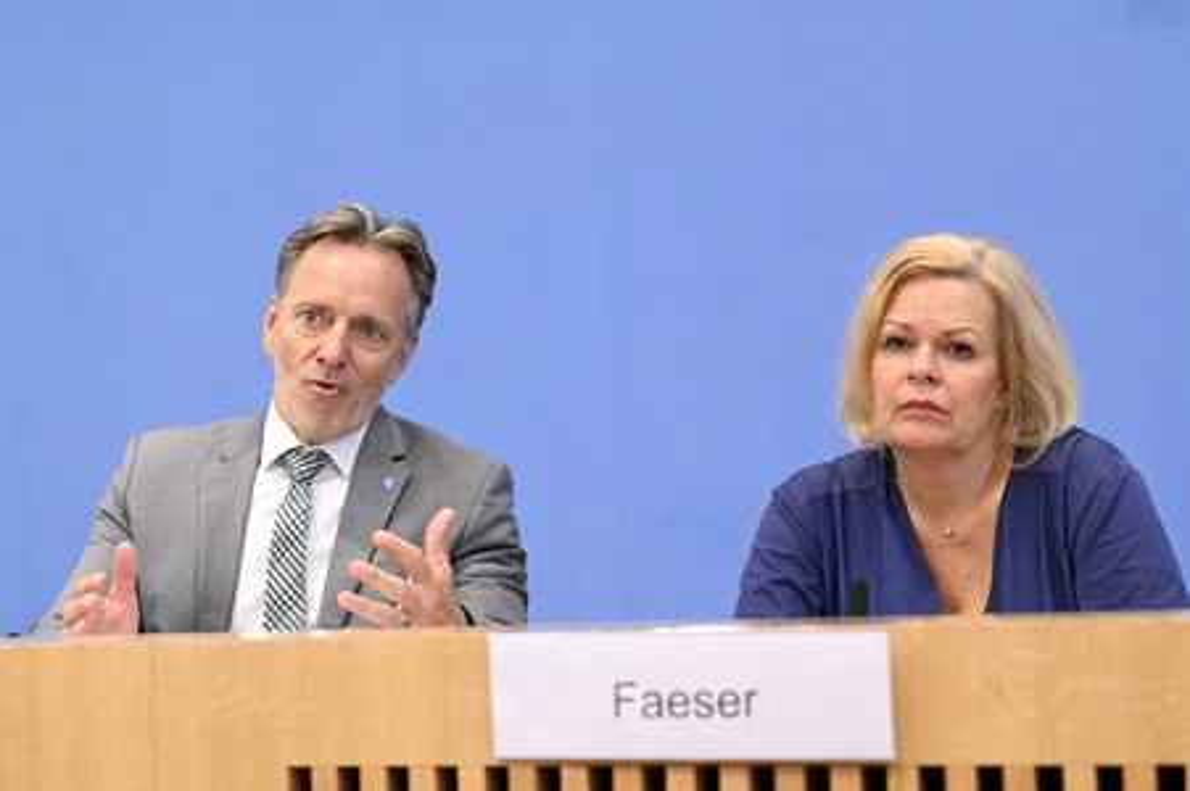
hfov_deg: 28.9
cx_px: 595
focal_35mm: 70
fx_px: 2312
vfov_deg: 19.4
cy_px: 396
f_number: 5.6
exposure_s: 1/400
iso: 3200
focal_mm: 70
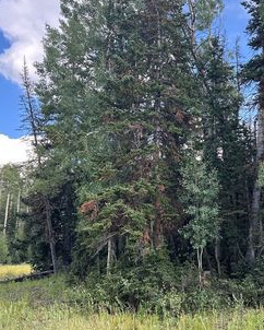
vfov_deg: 43.8
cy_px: 162
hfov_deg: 35.2
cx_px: 188
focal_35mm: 42
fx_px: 410
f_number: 1.5
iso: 50
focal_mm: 5.7
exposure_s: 1/628
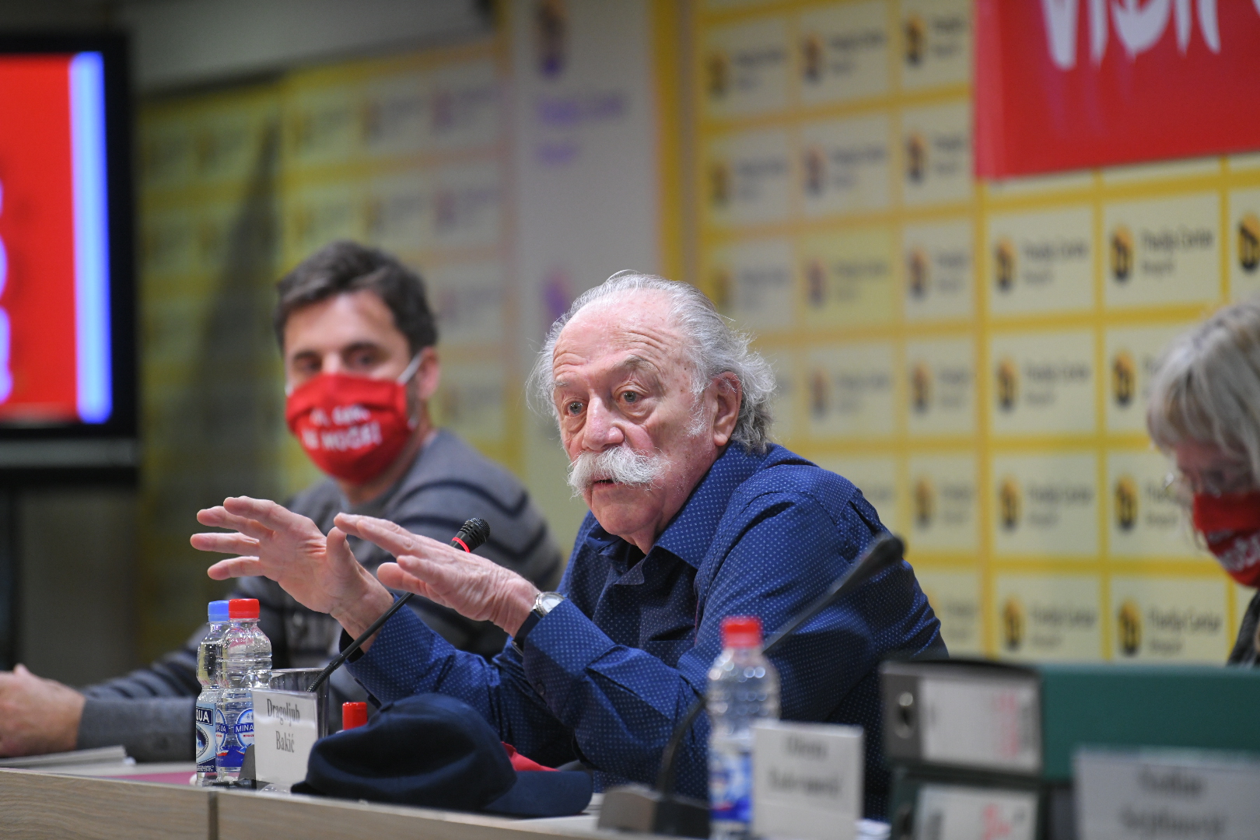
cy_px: 420
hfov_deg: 10.3
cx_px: 630
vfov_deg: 6.9
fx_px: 6999
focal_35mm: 200
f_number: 2.8
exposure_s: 1/320
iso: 2000
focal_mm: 200
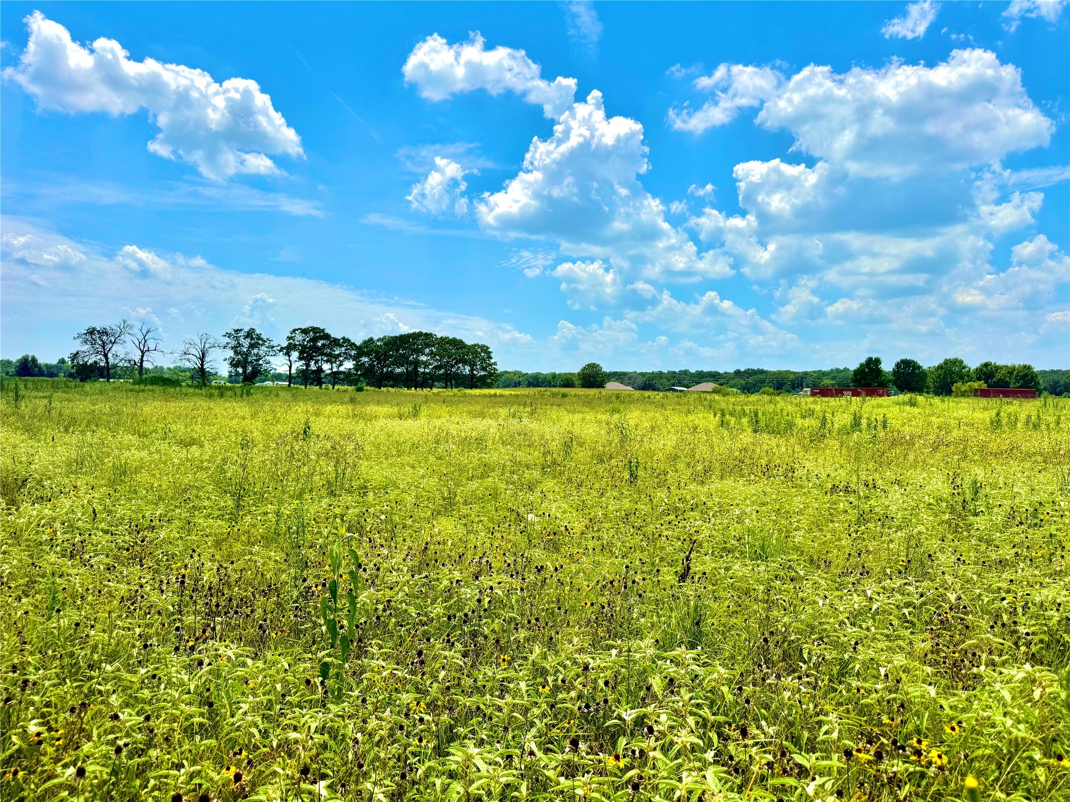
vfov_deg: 56.8
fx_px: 742
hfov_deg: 71.6
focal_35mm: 24
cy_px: 401
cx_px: 535
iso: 80
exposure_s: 1/10417
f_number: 1.78
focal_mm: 6.76
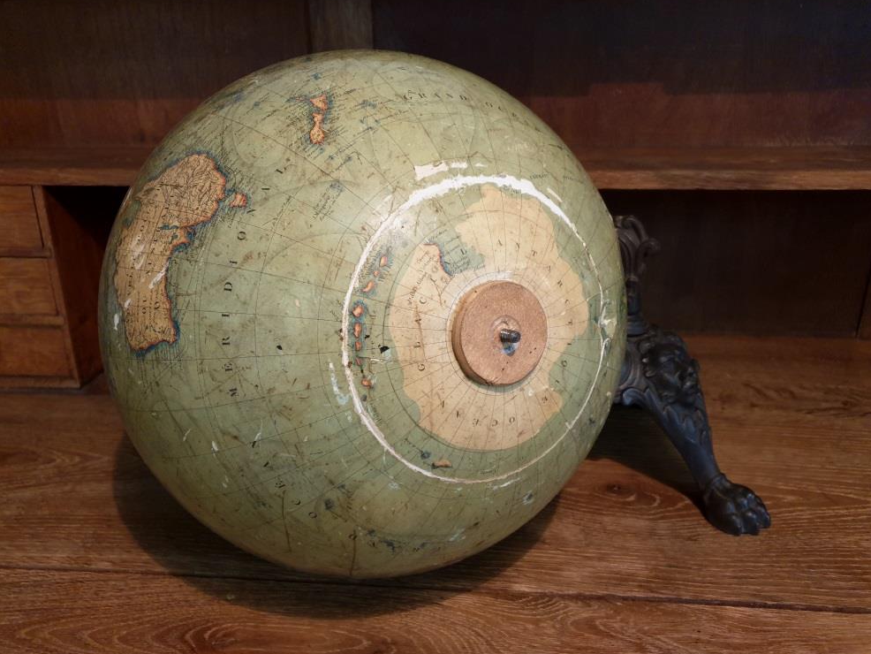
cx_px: 423
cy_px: 328
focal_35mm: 27
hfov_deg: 65.3
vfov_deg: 51.4
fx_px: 680
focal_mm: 4.3
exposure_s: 1/25
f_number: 1.5
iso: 320
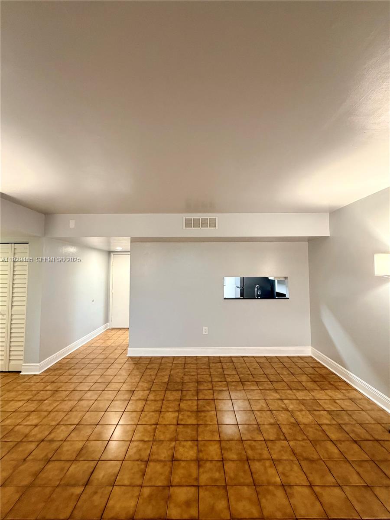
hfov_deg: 85.7
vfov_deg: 102.1
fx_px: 210
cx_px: 195
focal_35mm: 14
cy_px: 260
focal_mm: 2.22
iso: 400
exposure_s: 1/60
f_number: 2.2
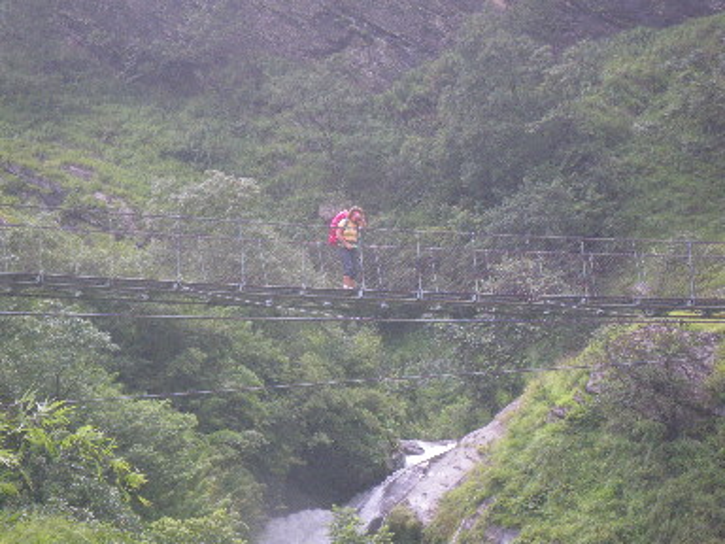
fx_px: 2409
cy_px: 272
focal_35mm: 115
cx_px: 362
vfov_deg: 12.9
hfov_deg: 17.1
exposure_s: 1/160
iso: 250
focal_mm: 20.6
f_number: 5.2
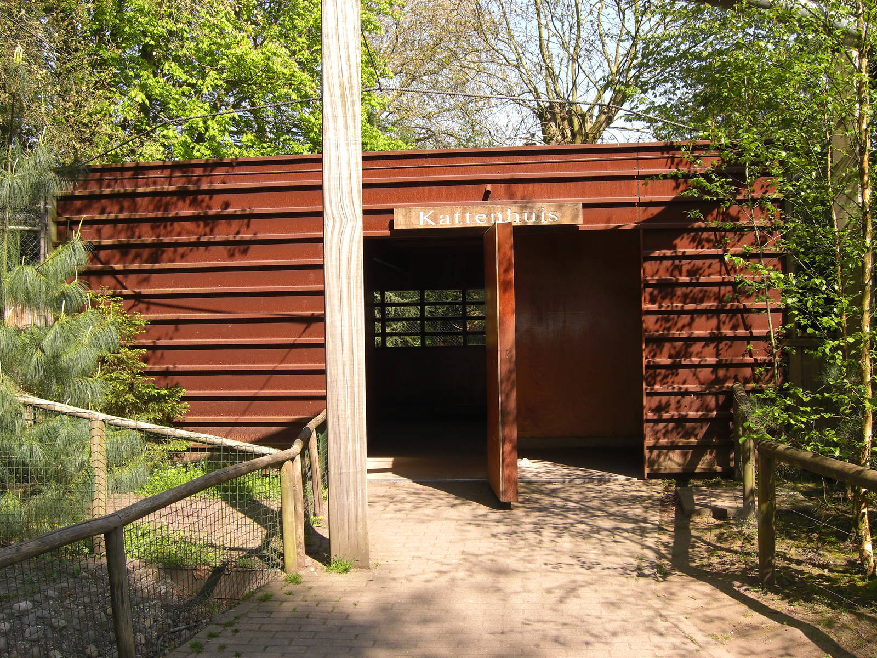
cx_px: 438
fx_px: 963
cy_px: 329
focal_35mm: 38
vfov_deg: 37.7
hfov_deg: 49.0
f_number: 4
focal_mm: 7.9
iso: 80
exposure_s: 1/250
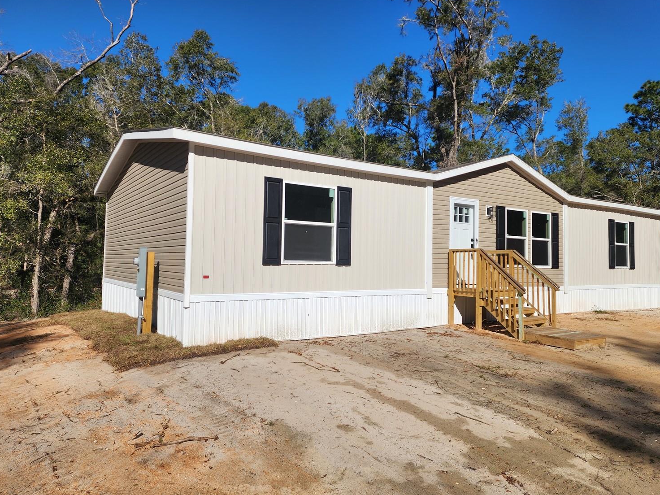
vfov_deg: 54.9
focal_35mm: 25
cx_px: 356
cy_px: 241
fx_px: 477
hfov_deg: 69.3
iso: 12
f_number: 1.8
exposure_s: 1/2145
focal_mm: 6.4
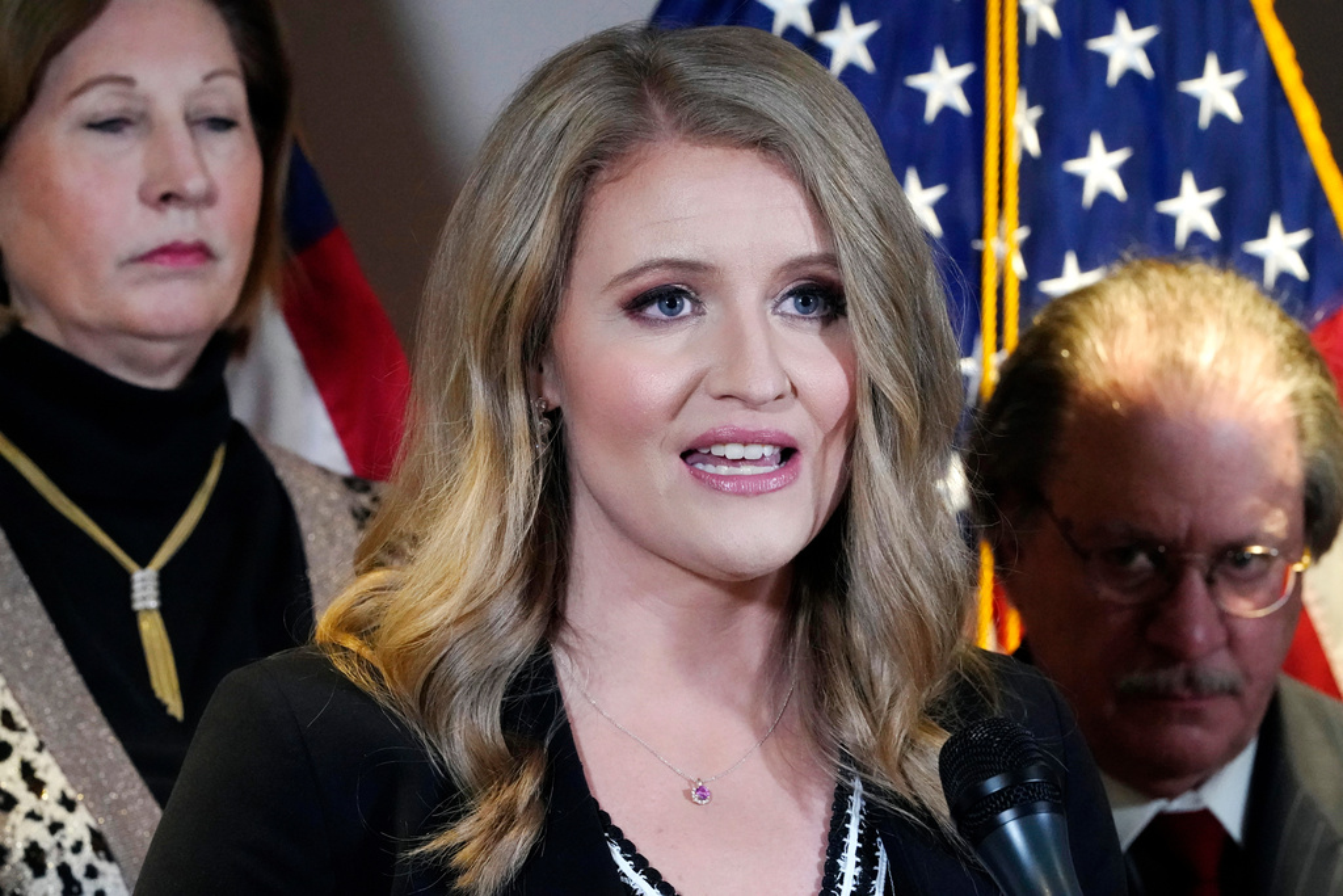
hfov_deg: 10.3
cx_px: 672
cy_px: 448
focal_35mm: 200
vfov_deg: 6.9
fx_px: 7462
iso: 12800
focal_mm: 200
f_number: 10
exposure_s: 1/250
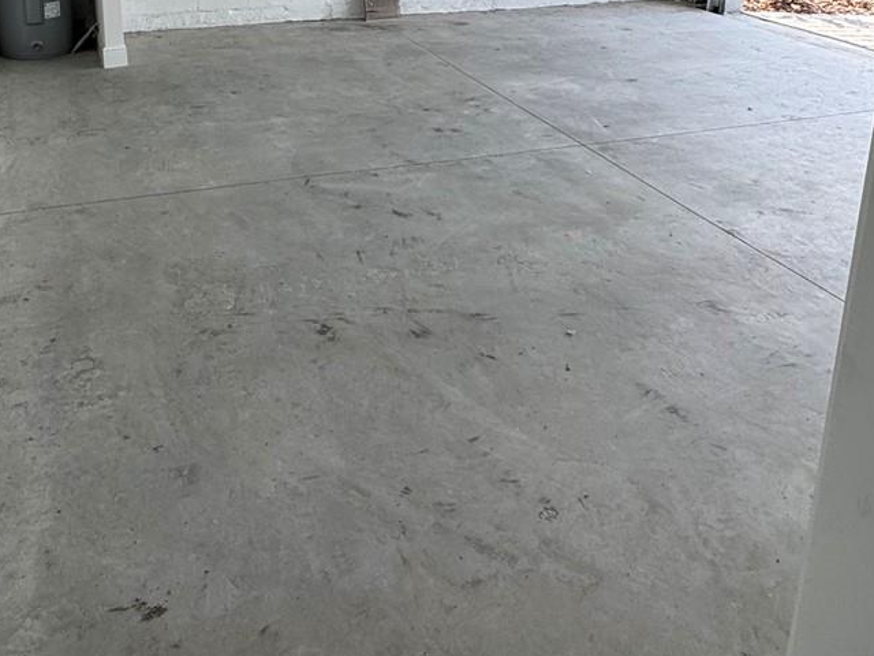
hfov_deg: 51.5
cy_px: 18
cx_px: 279
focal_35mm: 35
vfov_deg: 37.0
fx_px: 884
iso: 40
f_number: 2.2
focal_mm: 2.22
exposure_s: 1/277
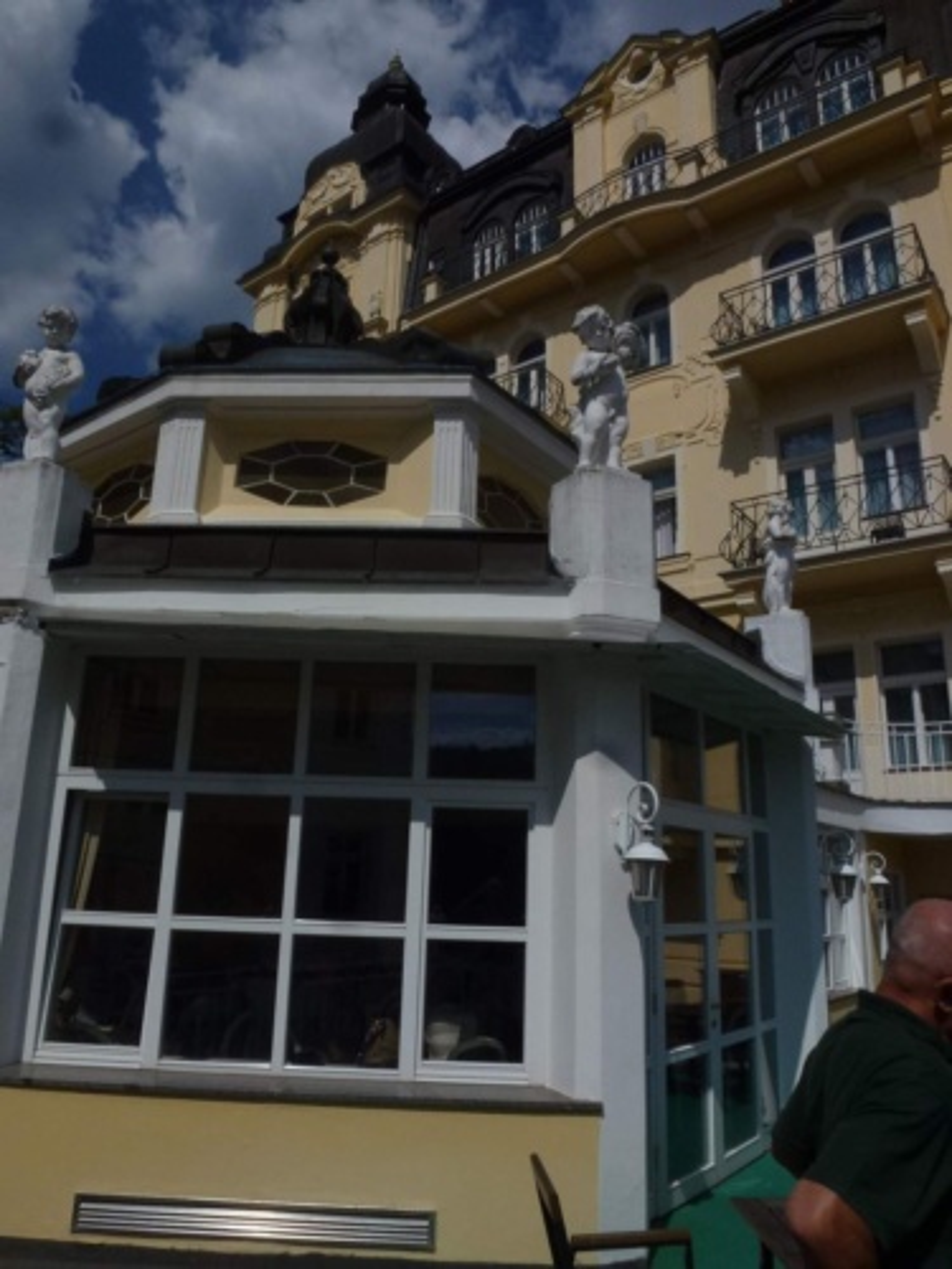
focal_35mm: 24
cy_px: 634
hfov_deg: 56.8
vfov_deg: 71.6
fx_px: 880
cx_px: 476
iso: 100
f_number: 6.3
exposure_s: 1/2000
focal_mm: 4.3
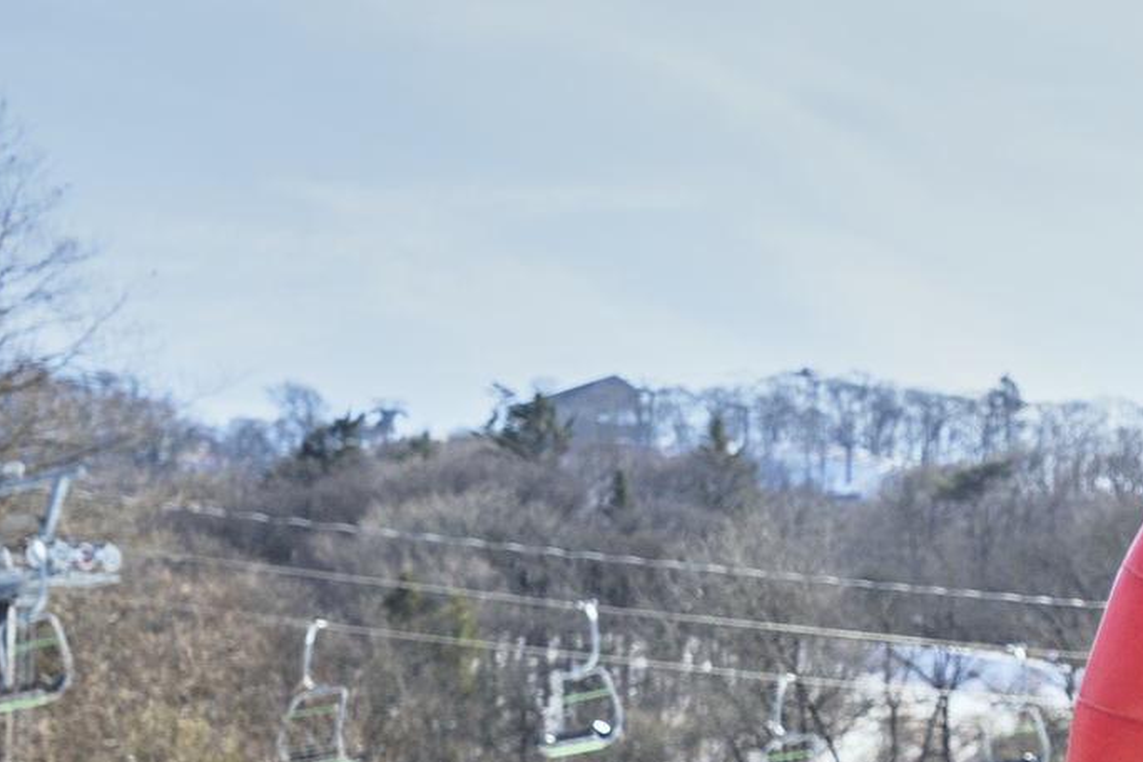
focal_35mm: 146
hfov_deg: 13.5
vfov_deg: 9.4
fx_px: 4635
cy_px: 693
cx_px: 1562
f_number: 5.6
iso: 500
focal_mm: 52
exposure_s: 1/1600
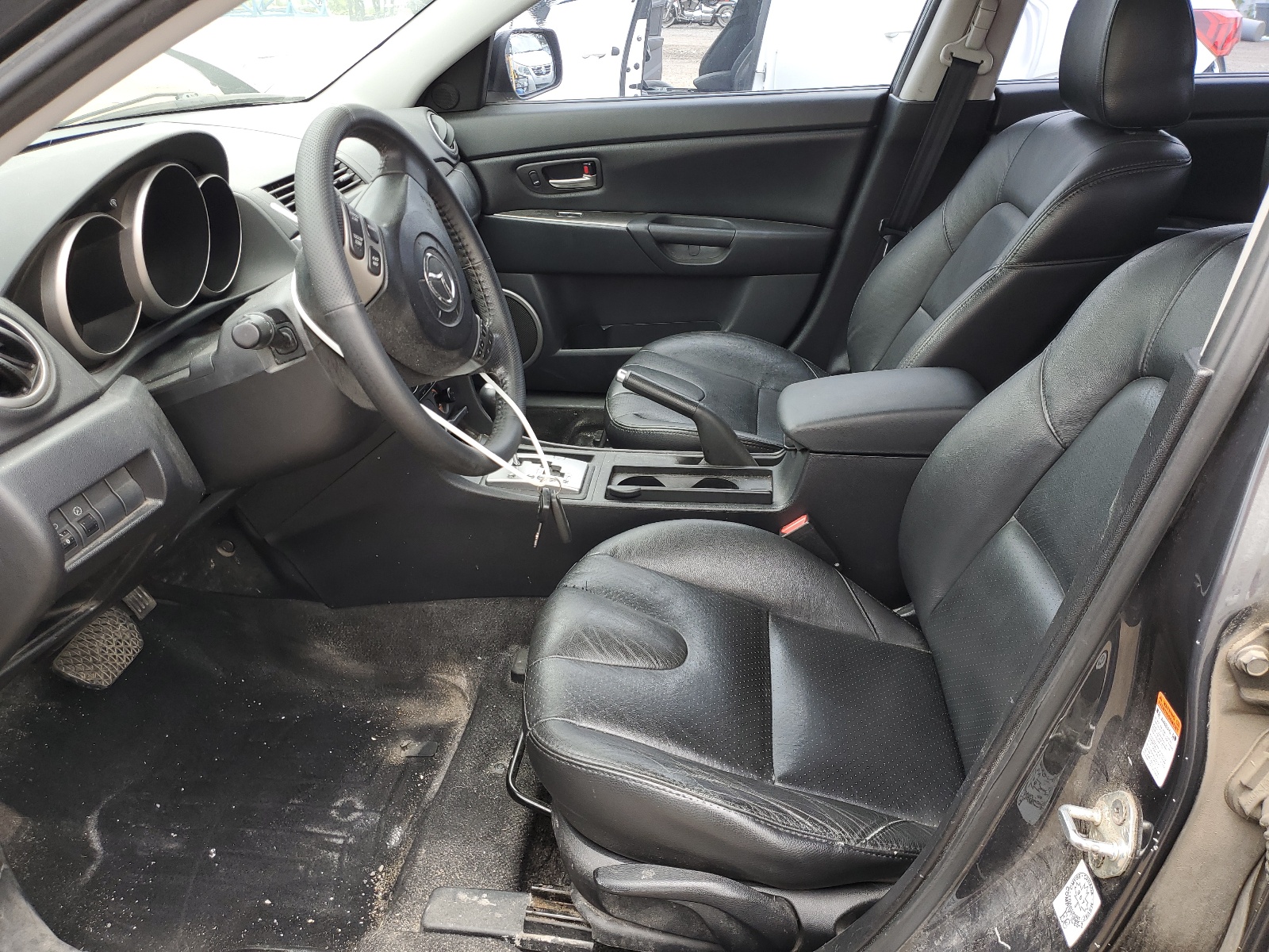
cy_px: 476
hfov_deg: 67.3
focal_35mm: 26
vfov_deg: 53.1
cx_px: 634
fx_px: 953
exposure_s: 1/145
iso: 50
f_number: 1.5
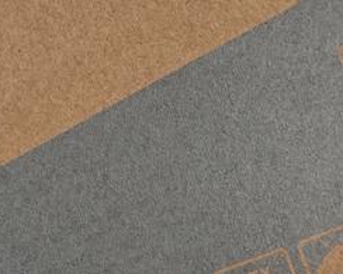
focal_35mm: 150
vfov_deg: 10.3
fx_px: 1522
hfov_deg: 12.8
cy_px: 71
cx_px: 49
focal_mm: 6.78
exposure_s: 1/100
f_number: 1.85
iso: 60
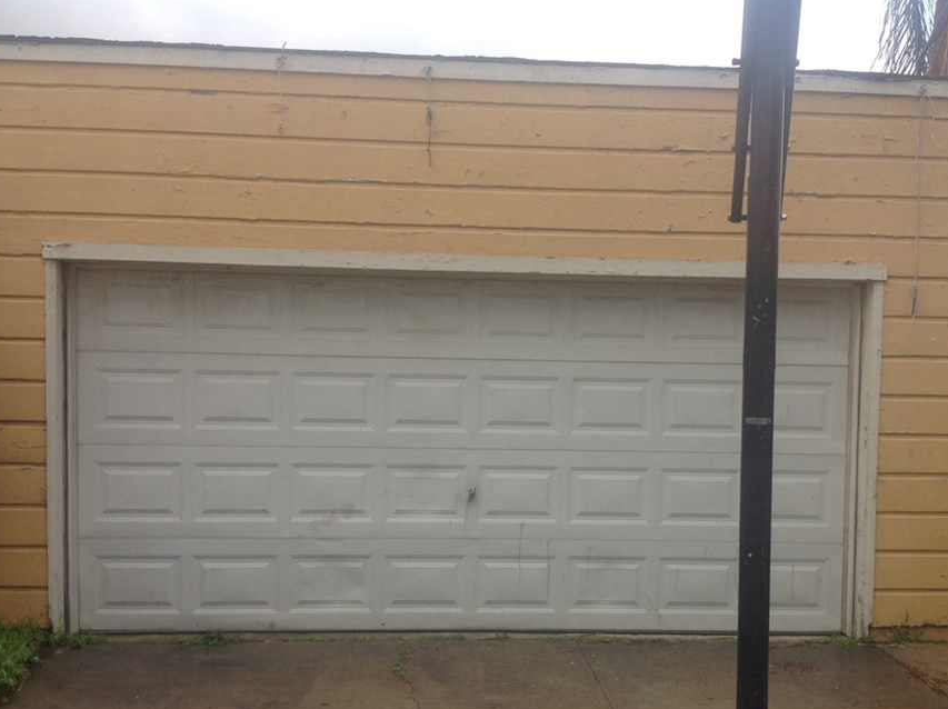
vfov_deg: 34.3
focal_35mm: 42
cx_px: 485
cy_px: 385
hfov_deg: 44.8
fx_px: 1149
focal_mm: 4.28
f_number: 2.4
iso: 50
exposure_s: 1/373
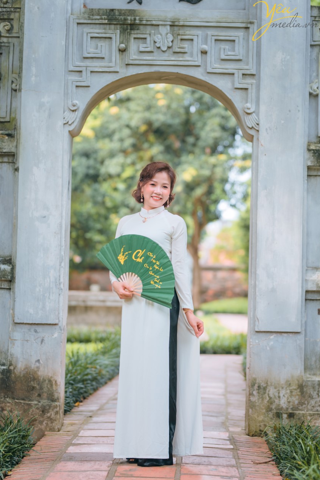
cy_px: 239
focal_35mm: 86
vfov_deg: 23.6
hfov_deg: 15.9
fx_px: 1147
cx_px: 161
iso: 125
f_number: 2.2
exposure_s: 1/250
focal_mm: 85
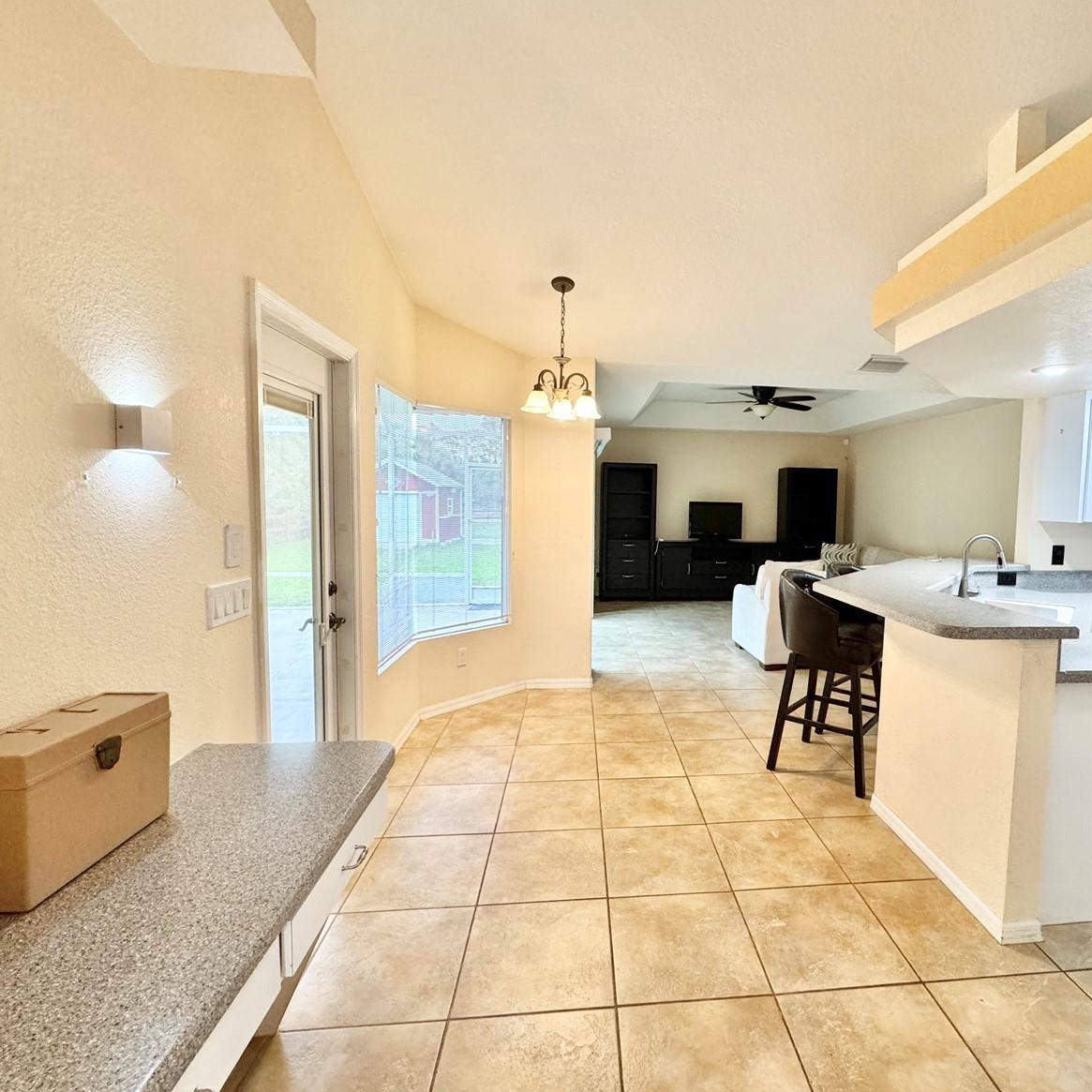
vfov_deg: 84.0
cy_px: 541
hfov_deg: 83.1
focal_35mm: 17
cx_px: 645
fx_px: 607
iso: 320
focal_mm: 2.22
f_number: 2.2
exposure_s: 1/120
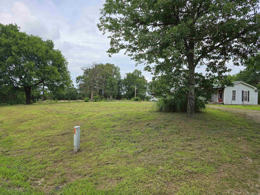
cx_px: 130
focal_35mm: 23
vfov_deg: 58.9
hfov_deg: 73.9
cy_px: 98
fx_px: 173
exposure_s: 1/720
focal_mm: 6.3
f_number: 1.7
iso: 12
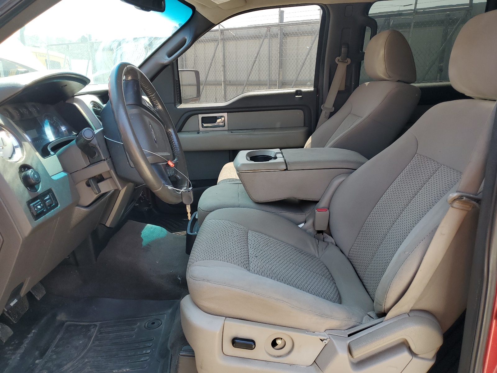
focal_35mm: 26
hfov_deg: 67.3
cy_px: 186
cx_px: 248
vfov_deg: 53.1
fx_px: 373
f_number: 1.5
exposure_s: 1/370
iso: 50
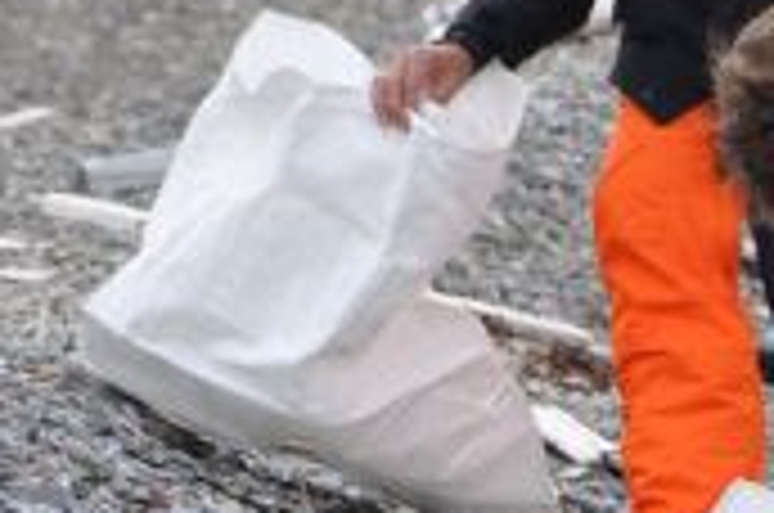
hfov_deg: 3.8
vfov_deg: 2.5
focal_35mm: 542
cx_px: 961
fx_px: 11631
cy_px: 101
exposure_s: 1/200
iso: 200
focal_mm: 90
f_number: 7.1
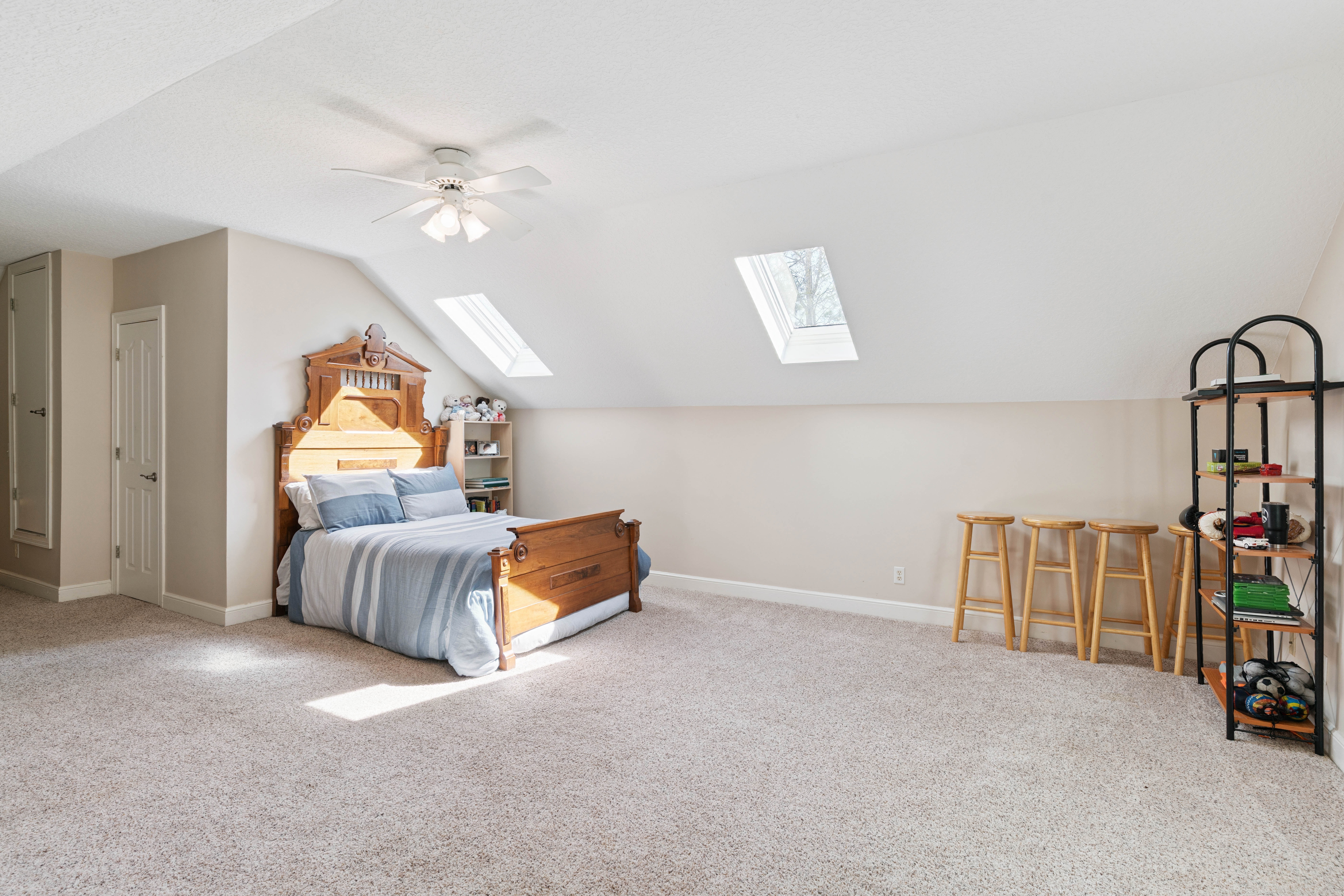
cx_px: 672
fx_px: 635
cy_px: 448
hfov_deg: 93.3
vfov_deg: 70.5
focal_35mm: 17
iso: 250
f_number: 8
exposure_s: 1/40
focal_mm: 17
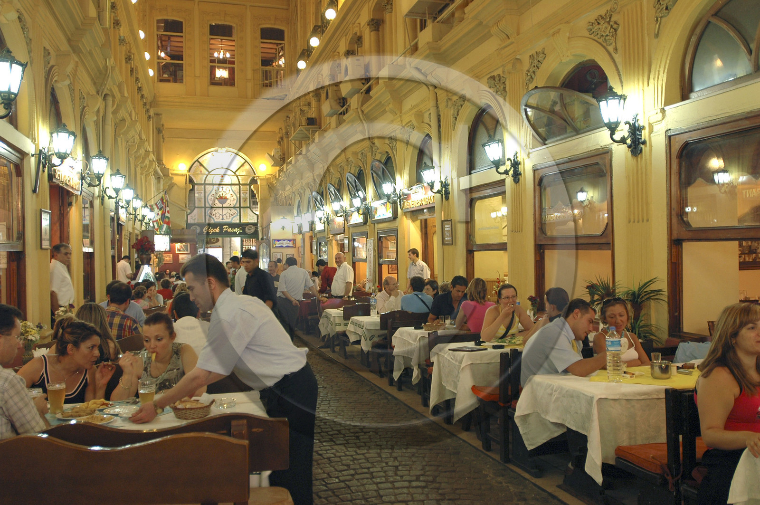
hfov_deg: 62.0
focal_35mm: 30
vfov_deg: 43.5
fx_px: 633
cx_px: 380
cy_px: 252
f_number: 2.8
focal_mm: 20
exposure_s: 1/10
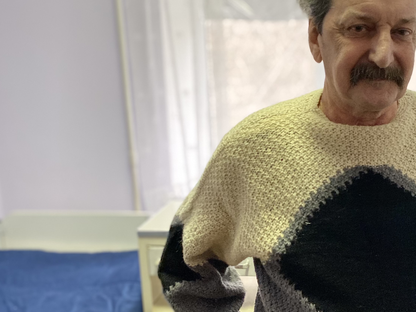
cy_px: 148
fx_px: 565
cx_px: 360
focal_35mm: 47
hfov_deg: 38.2
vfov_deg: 30.9
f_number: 1.8
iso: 320
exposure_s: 1/50
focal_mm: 4.25
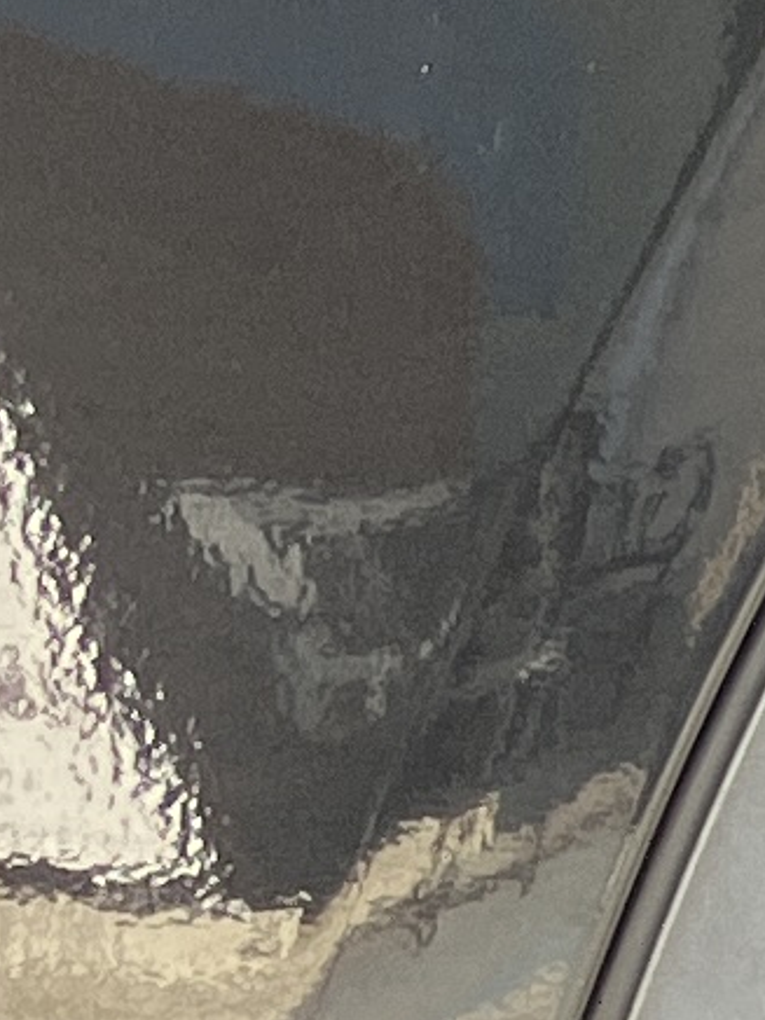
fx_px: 7632
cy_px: 1815
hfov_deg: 4.8
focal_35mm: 259
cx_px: 3750
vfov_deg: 7.4
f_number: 1.8
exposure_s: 1/163
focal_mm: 3.99
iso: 40
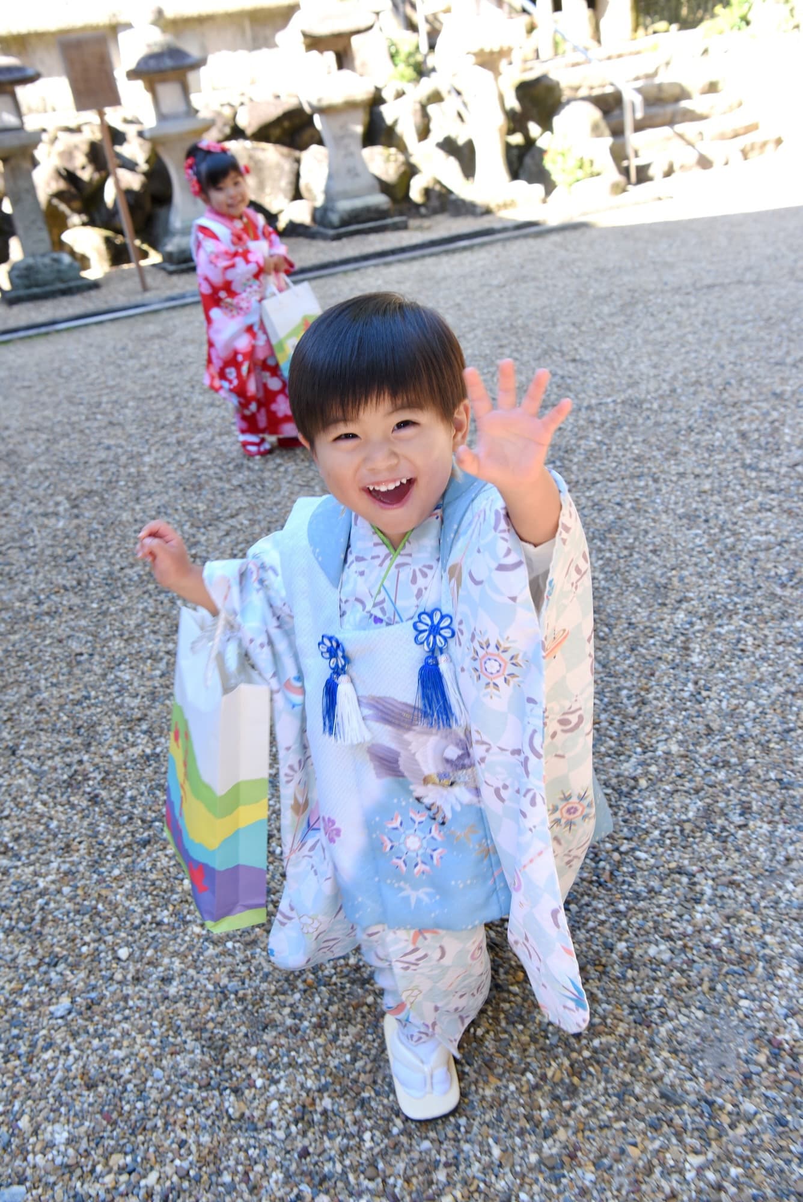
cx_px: 402
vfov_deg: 55.8
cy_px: 601
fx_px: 1136
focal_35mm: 34
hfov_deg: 38.9
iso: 800
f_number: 6.3
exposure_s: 1/200
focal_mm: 34
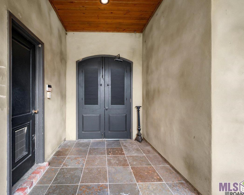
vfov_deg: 80.4
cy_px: 97
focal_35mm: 16
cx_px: 105
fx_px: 116
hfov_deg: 92.5
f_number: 8
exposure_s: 1/20
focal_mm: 14
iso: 250
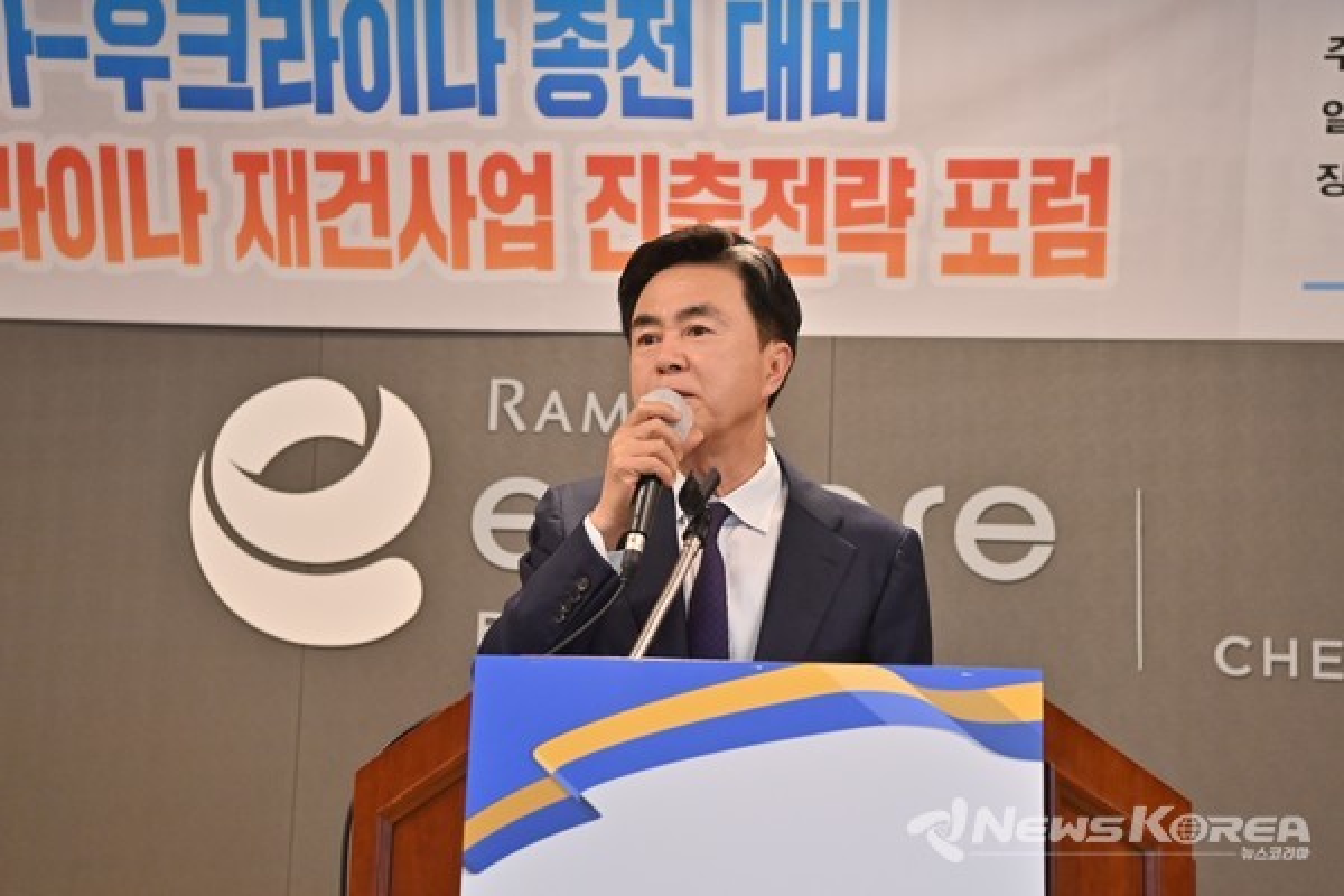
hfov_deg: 32.4
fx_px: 2314
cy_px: 448
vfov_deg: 21.9
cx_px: 672
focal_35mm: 62
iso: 1000
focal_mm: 62
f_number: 5
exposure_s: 1/200
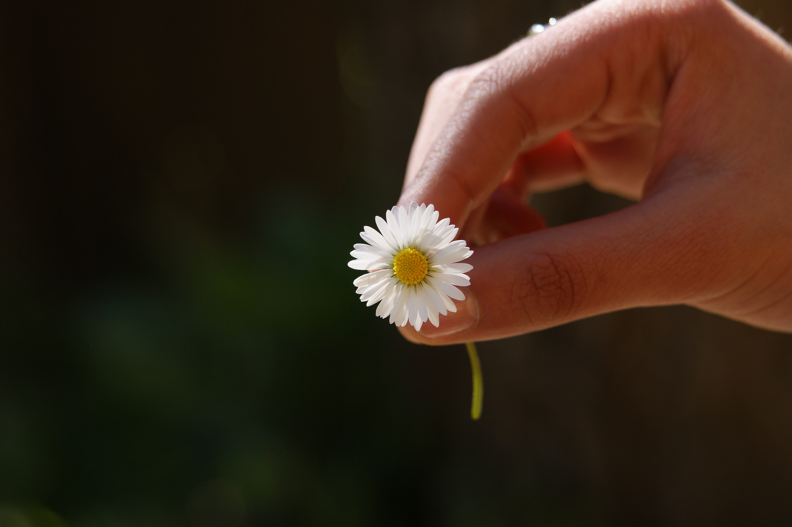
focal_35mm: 158
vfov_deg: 8.7
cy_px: 264
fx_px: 3463
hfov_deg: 13.0
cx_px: 396
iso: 100
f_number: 5.6
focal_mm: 105
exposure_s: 1/160
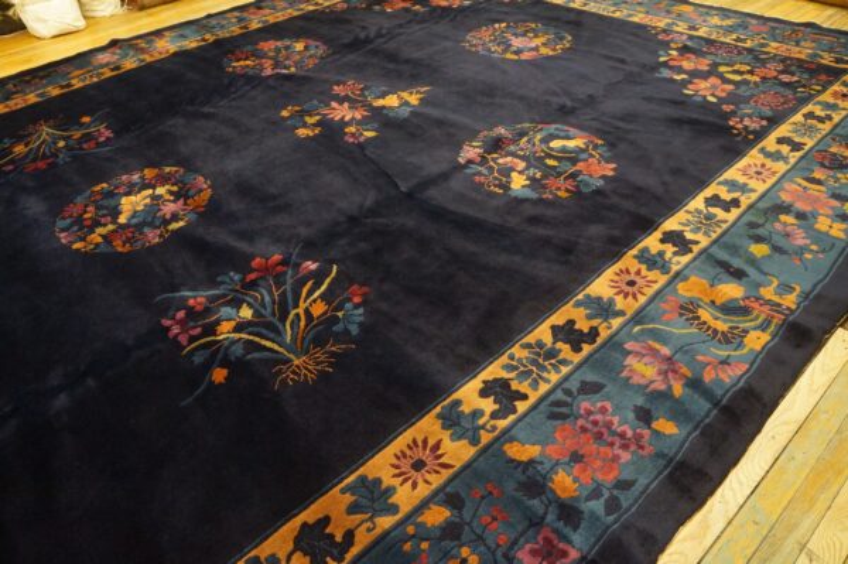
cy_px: 282
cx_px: 424
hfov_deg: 67.4
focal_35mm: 27
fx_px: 635
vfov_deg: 47.9
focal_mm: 18
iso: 2500
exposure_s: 1/60
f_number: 4
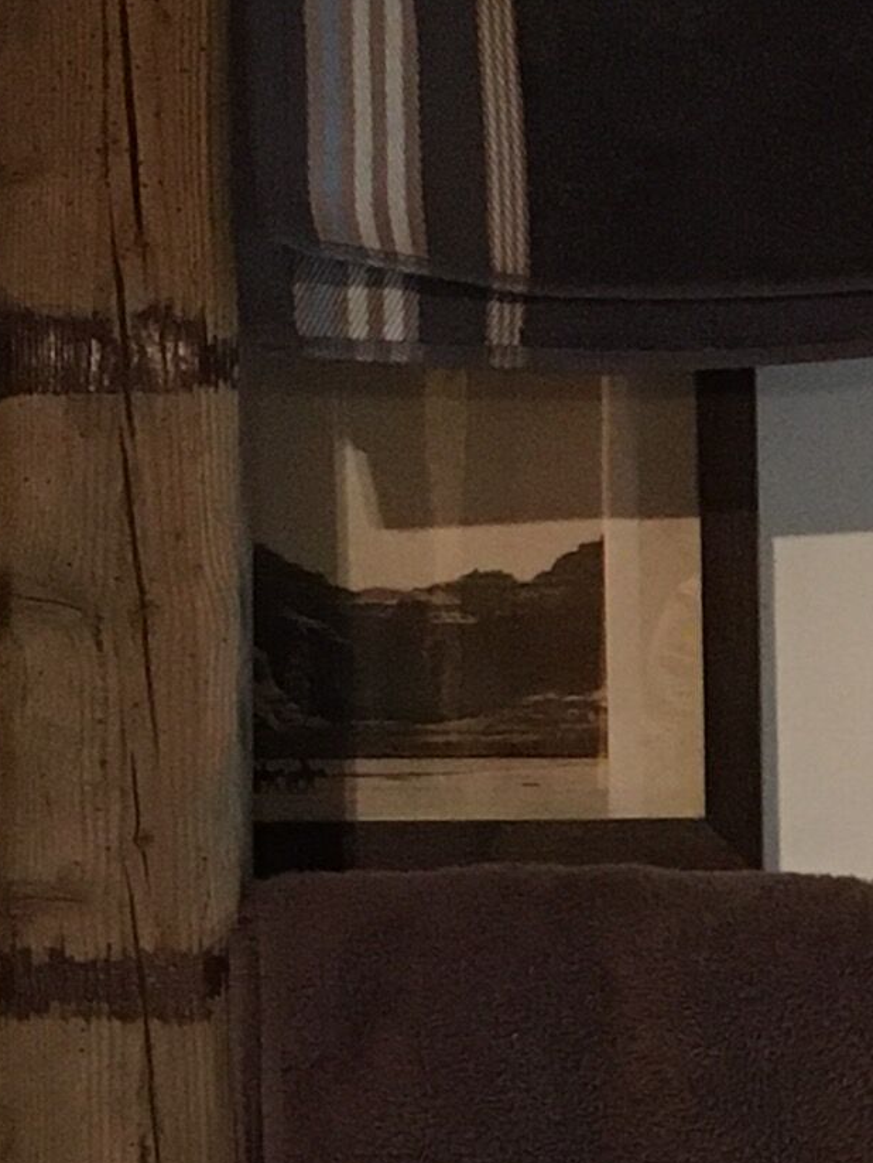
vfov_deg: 13.8
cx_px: 1438
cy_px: 866
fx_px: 4771
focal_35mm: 142
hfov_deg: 10.0
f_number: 2.2
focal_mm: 4.15
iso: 250
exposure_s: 1/25
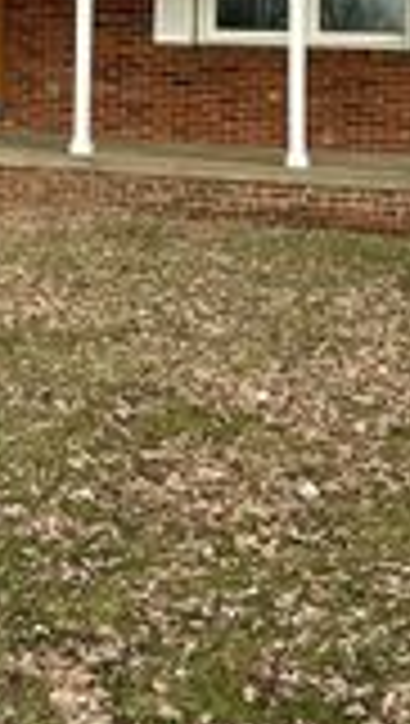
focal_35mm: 88
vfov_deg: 22.6
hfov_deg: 13.4
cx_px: -77
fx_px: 1695
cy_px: -92
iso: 50
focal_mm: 5.7
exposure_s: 1/1901
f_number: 1.5
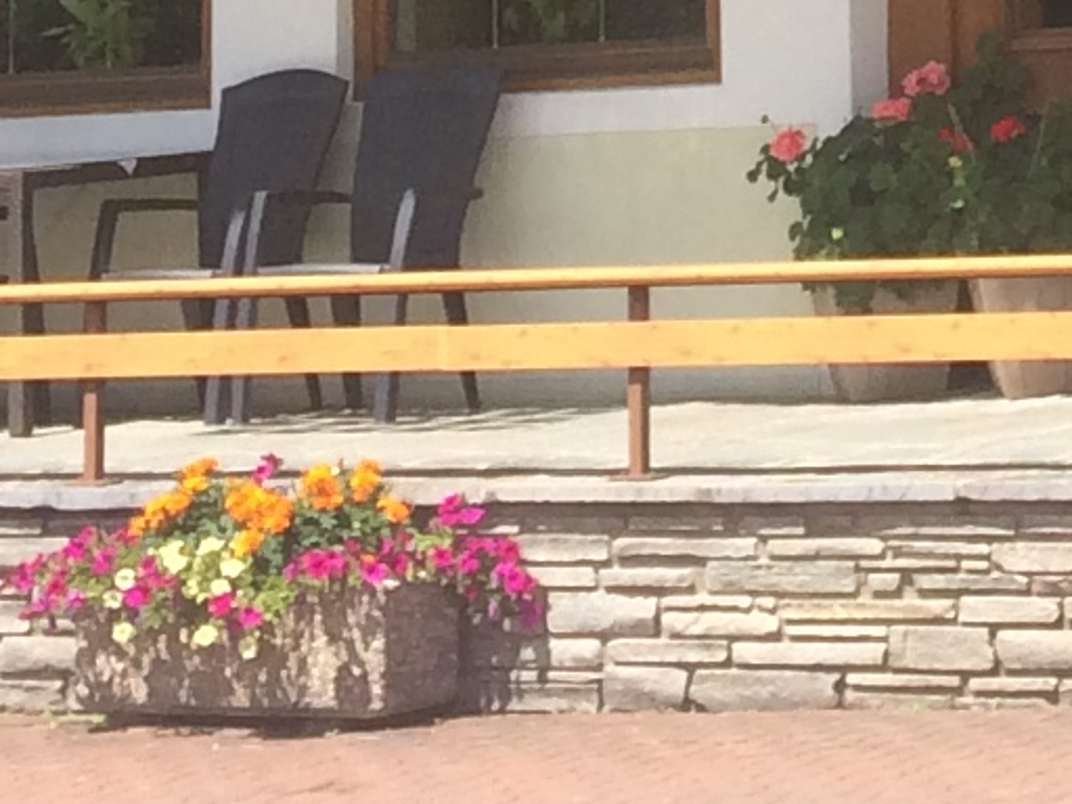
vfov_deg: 7.3
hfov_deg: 10.5
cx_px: 1378
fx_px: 5729
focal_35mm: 185
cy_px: -1445
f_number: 2.2
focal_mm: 4.15
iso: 32
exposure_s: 1/1172
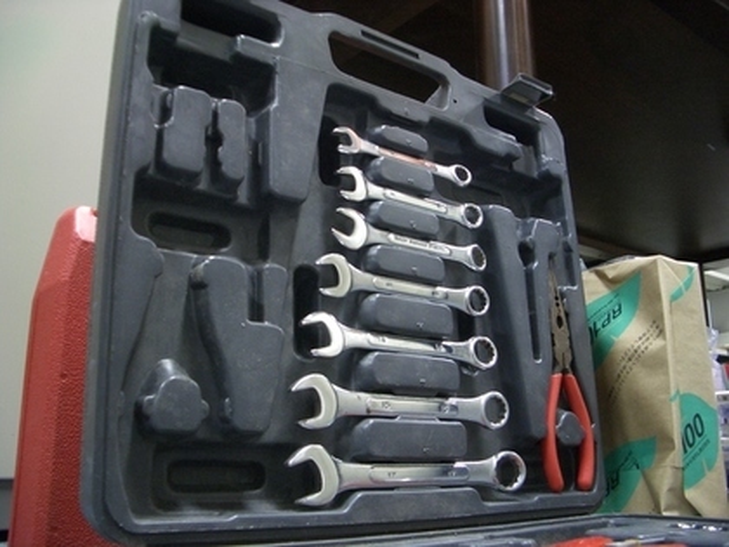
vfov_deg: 40.7
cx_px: 364
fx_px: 737
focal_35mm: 35
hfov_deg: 52.6
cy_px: 274
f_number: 2.6
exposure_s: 1/8
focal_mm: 5.8
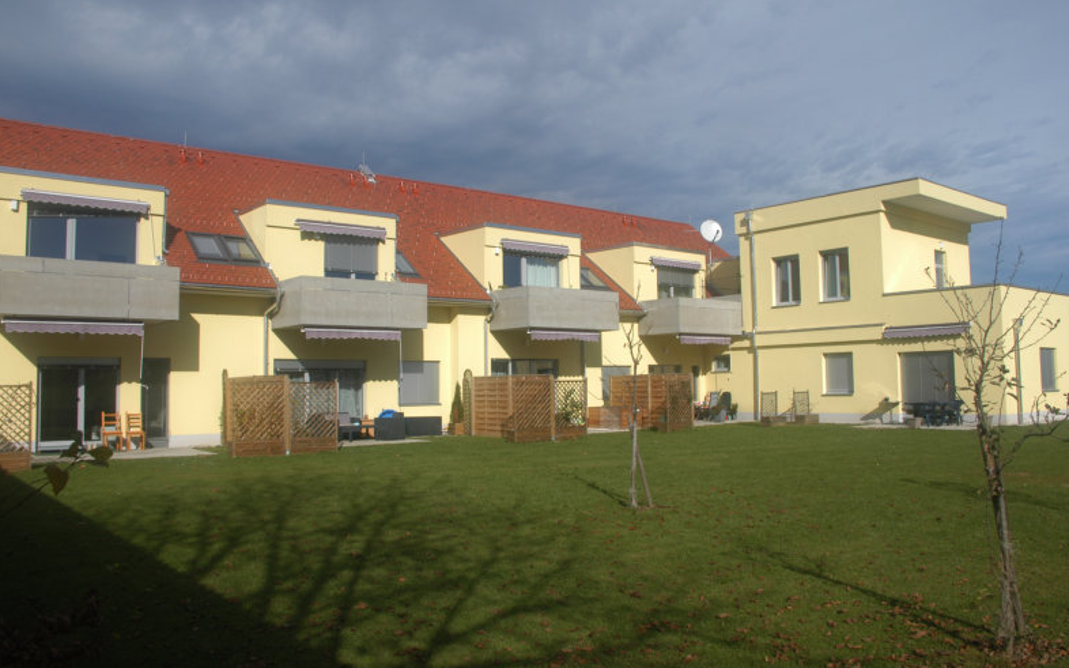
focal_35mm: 28
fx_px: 816
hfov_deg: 66.5
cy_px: 327
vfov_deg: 44.5
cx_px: 536
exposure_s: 1/500
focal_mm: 18
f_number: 11
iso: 250
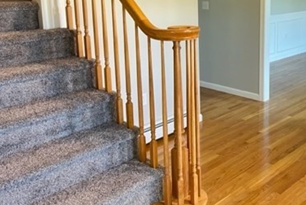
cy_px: 49
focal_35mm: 43
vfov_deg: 30.7
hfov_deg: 44.2
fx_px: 366
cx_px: 221
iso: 250
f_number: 1.5
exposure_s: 1/60
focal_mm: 5.7
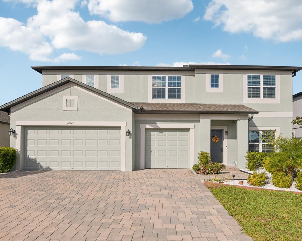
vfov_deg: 70.8
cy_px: 126
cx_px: 165
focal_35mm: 19
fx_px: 170
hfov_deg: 83.1
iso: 400
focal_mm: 16
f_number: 8
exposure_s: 1/2000
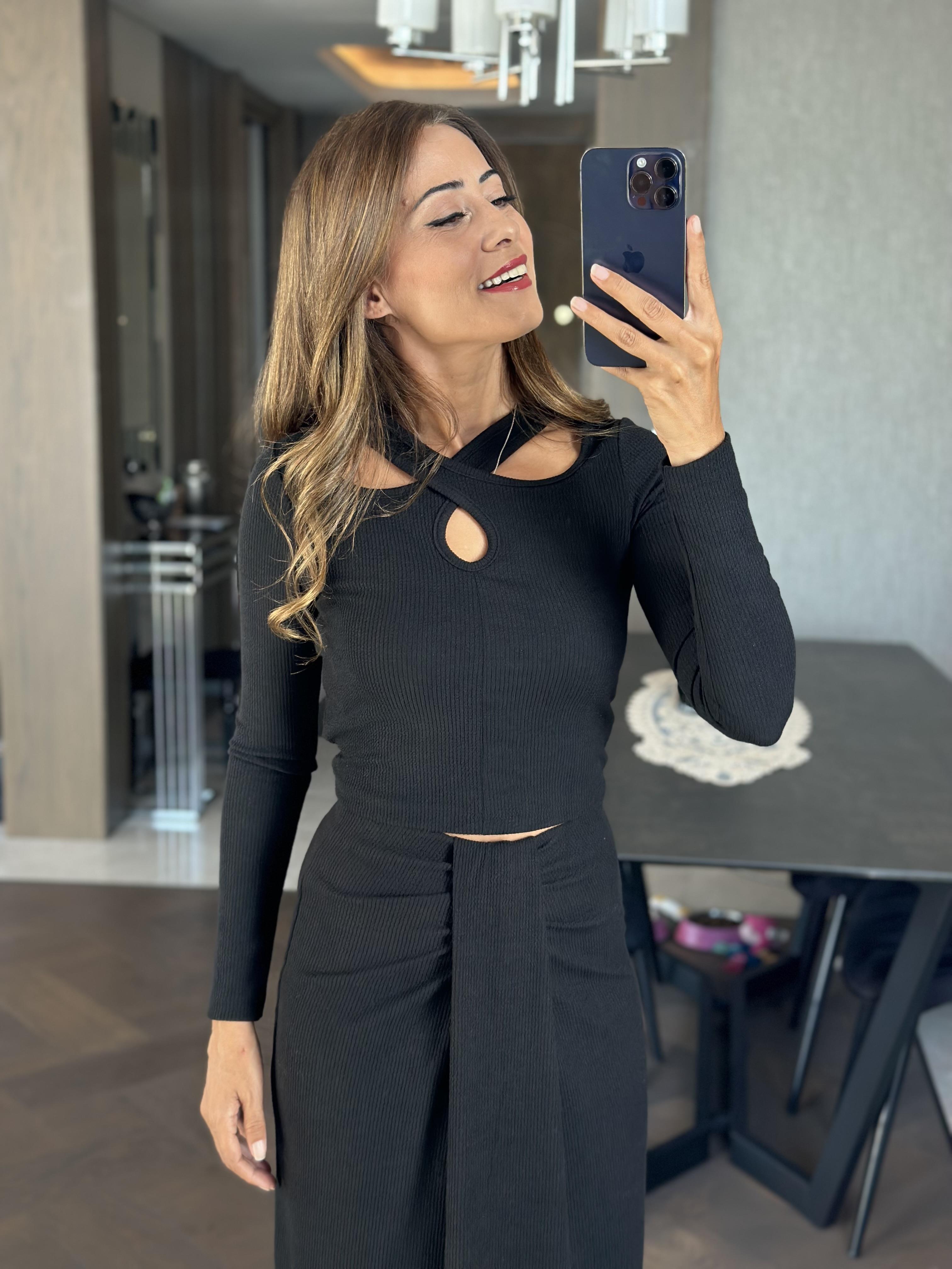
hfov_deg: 30.3
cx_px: 476
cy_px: 634
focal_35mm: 48
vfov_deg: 39.7
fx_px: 1760
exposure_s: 1/121
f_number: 1.78
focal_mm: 6.86
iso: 125
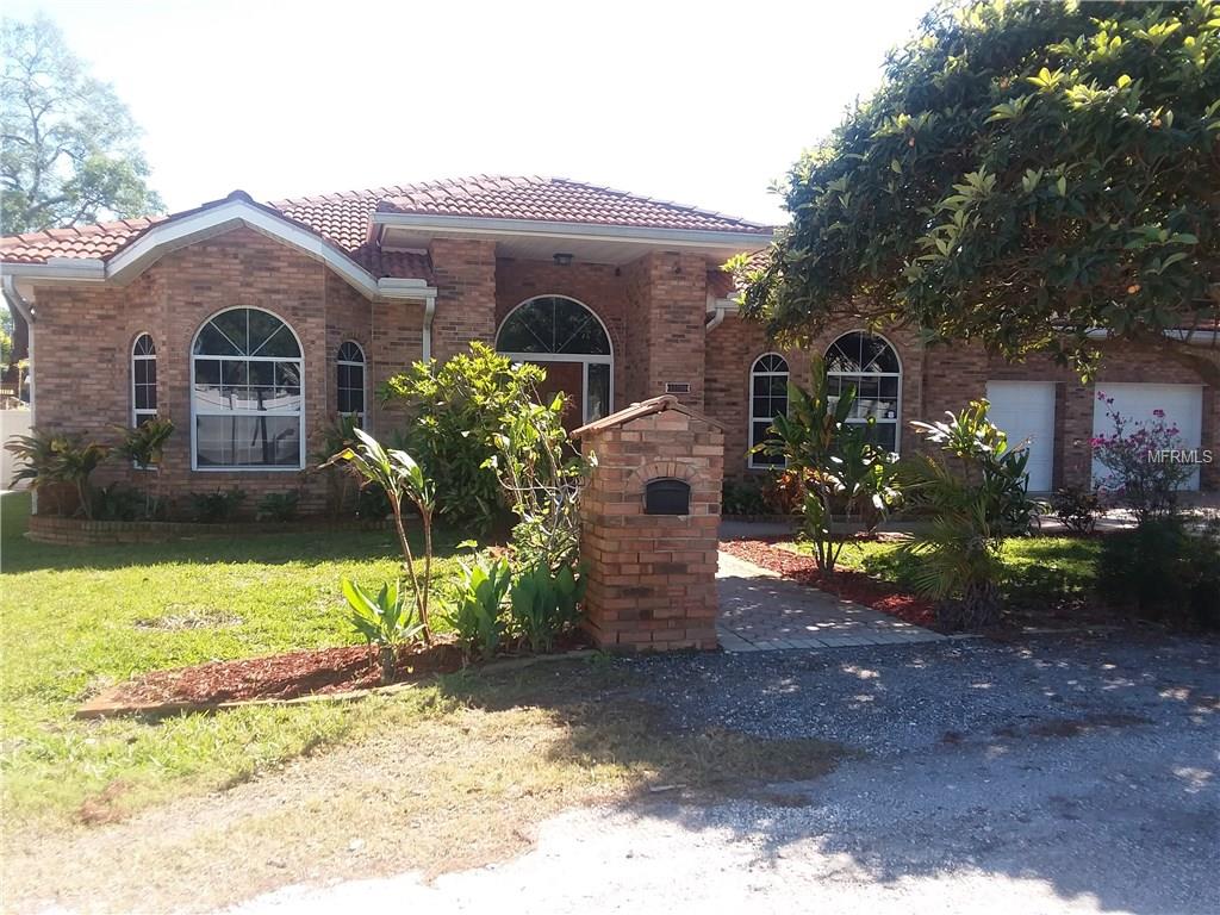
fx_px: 952
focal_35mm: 27
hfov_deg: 65.3
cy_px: 458
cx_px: 610
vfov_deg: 51.4
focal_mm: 2.91
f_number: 1.9
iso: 50
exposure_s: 1/408
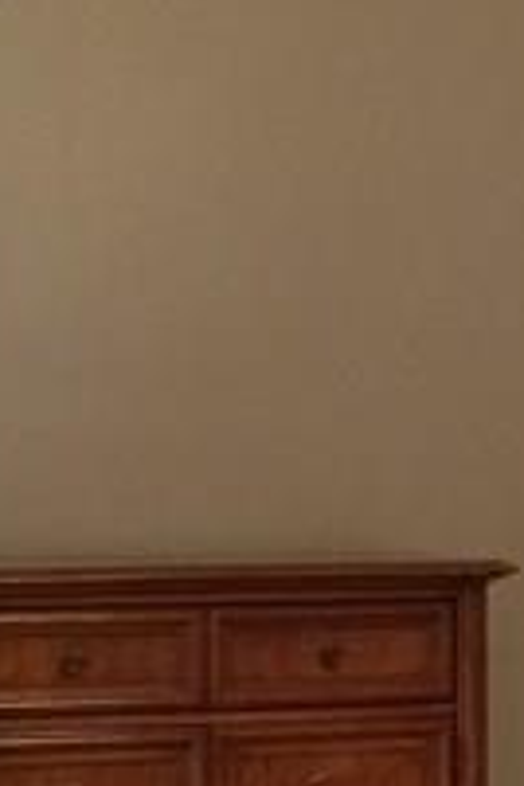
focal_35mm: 154
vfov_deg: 13.3
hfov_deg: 8.6
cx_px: 895
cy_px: 610
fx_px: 3362
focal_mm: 4.15
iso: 125
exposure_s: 1/15
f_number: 2.2
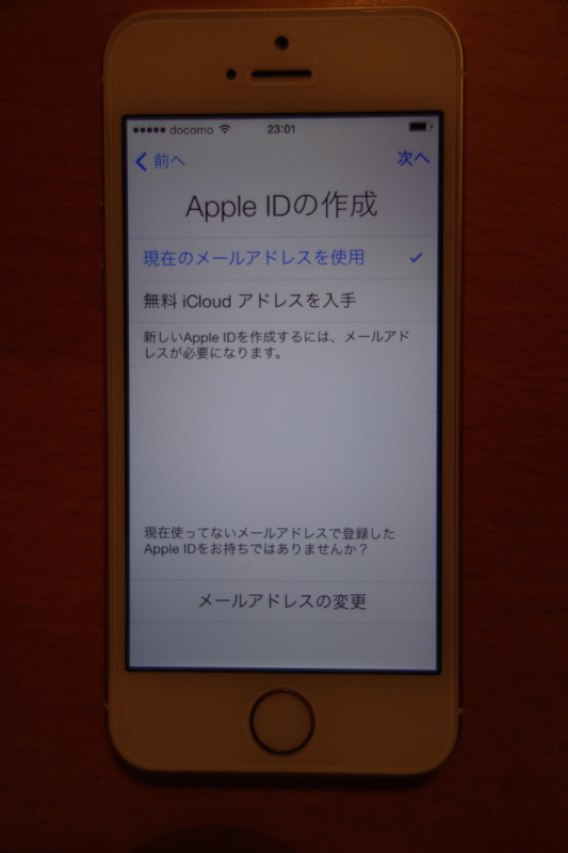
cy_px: 426
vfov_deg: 65.5
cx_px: 284
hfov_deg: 46.4
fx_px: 663
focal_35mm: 28
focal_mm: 10.4
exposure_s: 1/160
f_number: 1.8
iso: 125
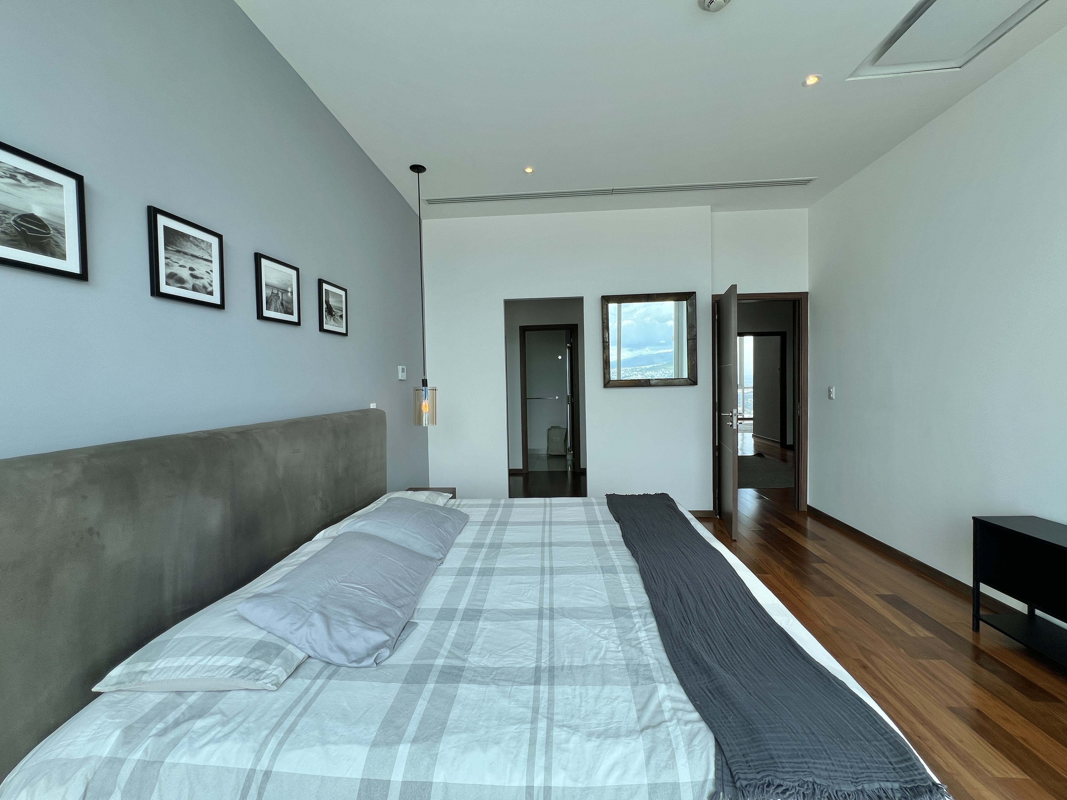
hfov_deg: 106.2
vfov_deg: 89.9
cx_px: 534
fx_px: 401
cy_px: 400
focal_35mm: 13
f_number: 1.8
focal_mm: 1.57
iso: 32
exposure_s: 1/235
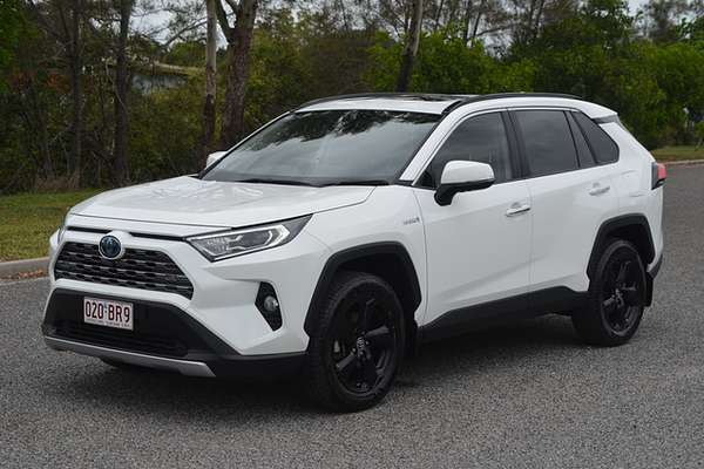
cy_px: 234
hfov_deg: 28.1
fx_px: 1408
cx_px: 352
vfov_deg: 18.9
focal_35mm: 72
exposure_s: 1/250
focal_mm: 48
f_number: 8
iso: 100
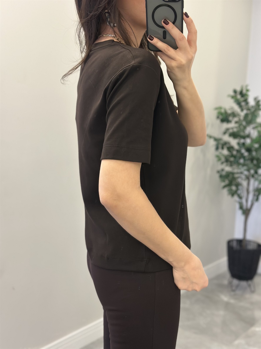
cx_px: 130
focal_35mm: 48
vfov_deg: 39.7
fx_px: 483
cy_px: 174
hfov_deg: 30.3
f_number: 1.78
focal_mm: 6.86
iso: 320
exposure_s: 1/33
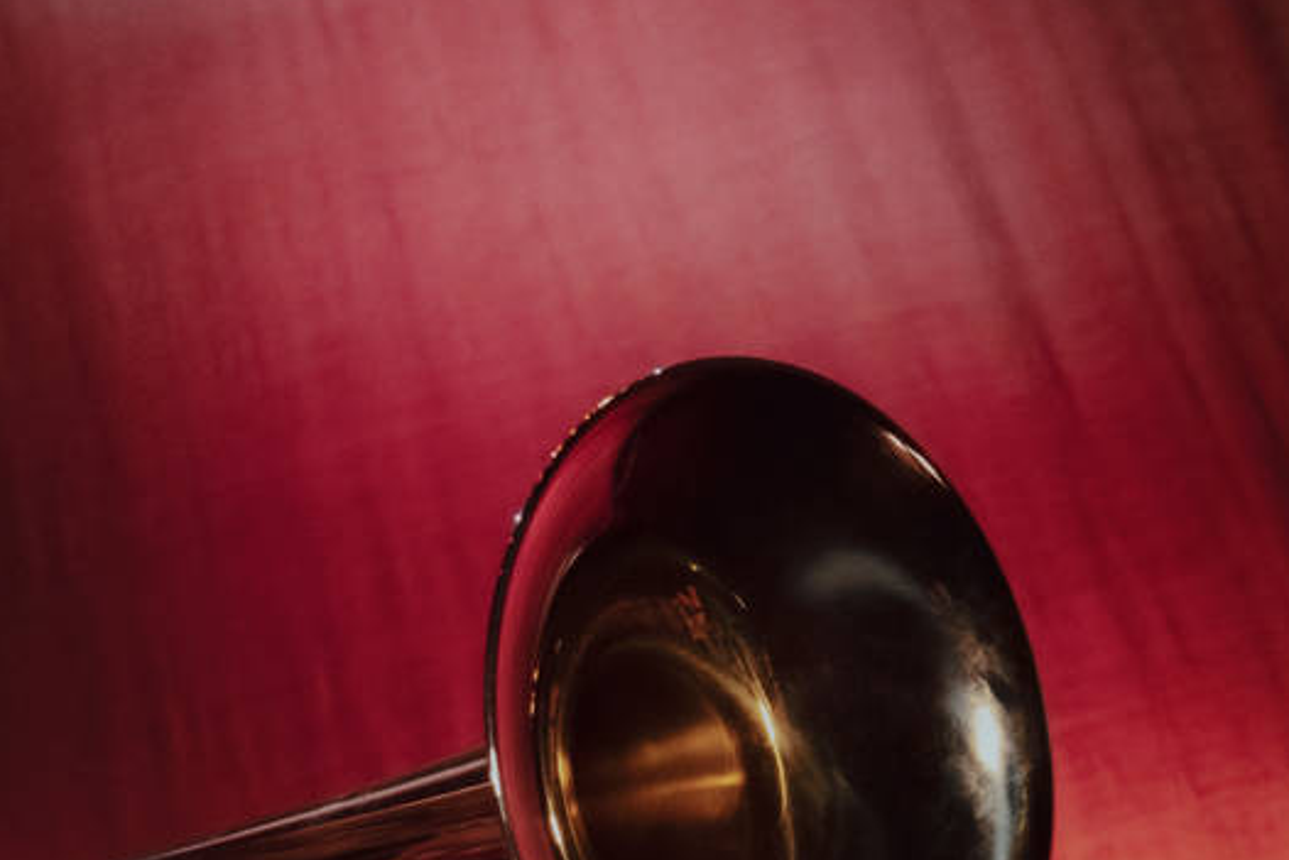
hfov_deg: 24.1
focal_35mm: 84
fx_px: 3008
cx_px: 833
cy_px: 1459
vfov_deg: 14.6
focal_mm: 23
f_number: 4.5
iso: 800
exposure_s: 1/100
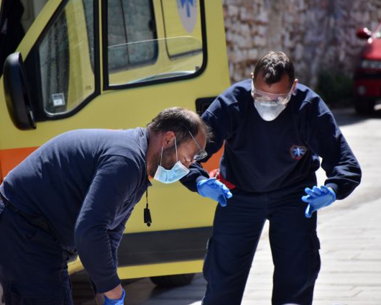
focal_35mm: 238
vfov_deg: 6.5
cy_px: 152
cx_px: 187
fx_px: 2684
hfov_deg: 8.1
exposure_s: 1/1000
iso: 320
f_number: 5.6
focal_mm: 140
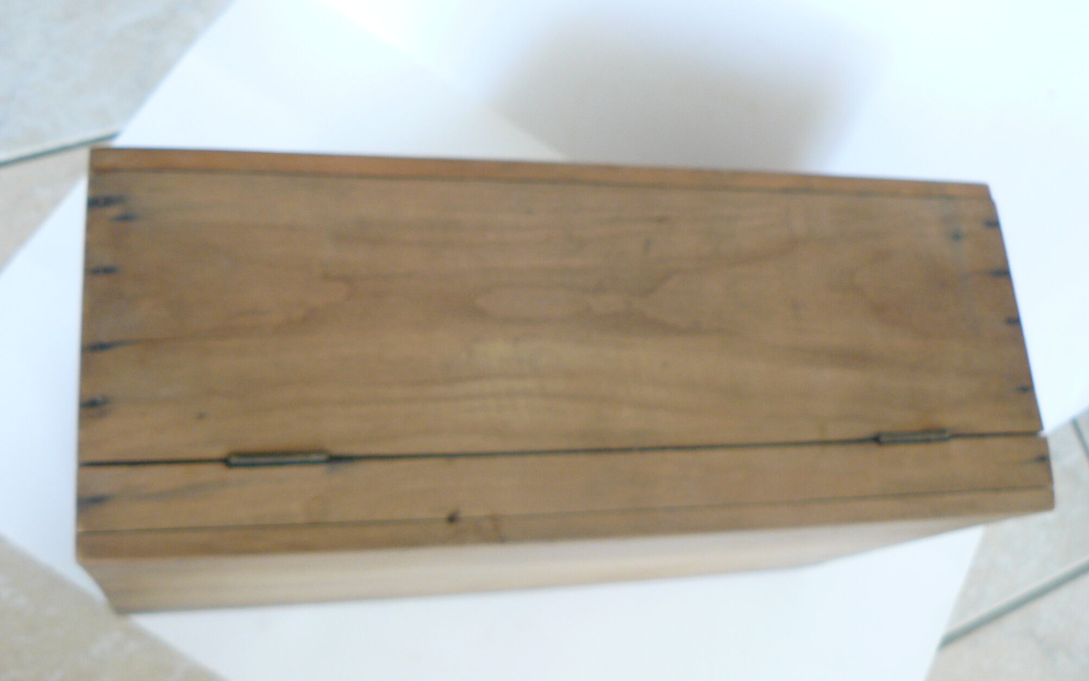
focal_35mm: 39
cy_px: 324
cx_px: 535
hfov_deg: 50.4
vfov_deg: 32.8
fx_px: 1157
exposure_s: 1/30
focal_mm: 6
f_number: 2.8
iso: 160
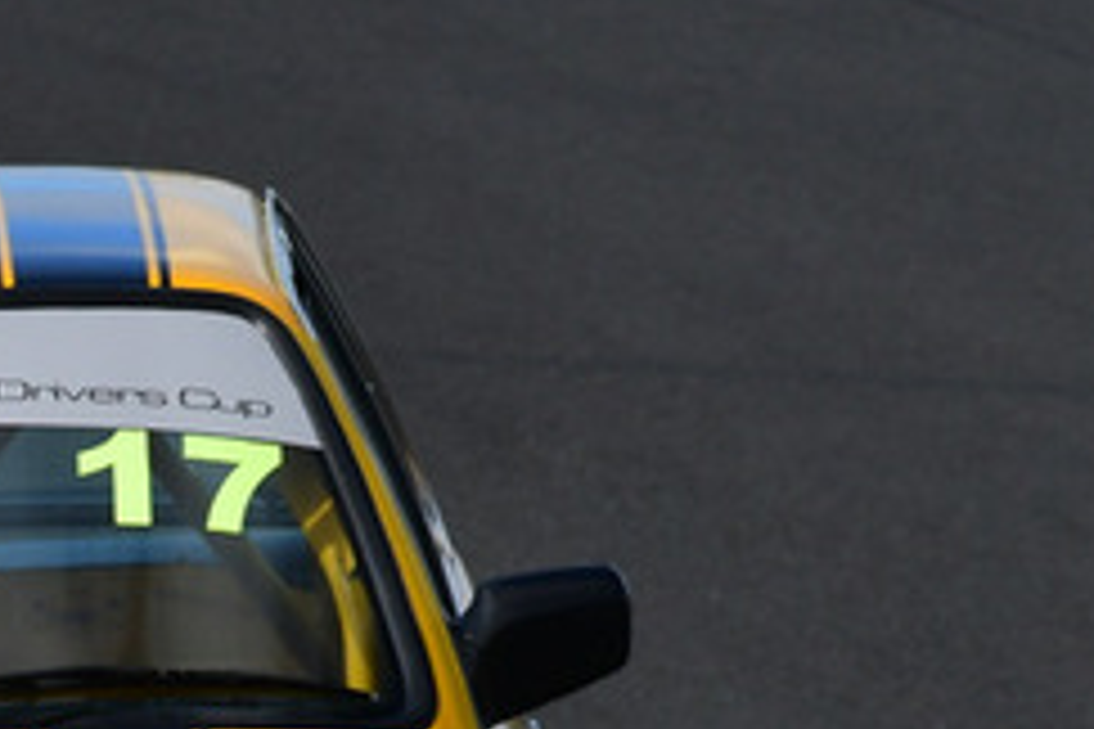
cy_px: 932
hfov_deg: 1.0
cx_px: -495
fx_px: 60135
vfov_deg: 0.7
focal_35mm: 1979
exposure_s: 1/640
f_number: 11
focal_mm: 400
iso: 400
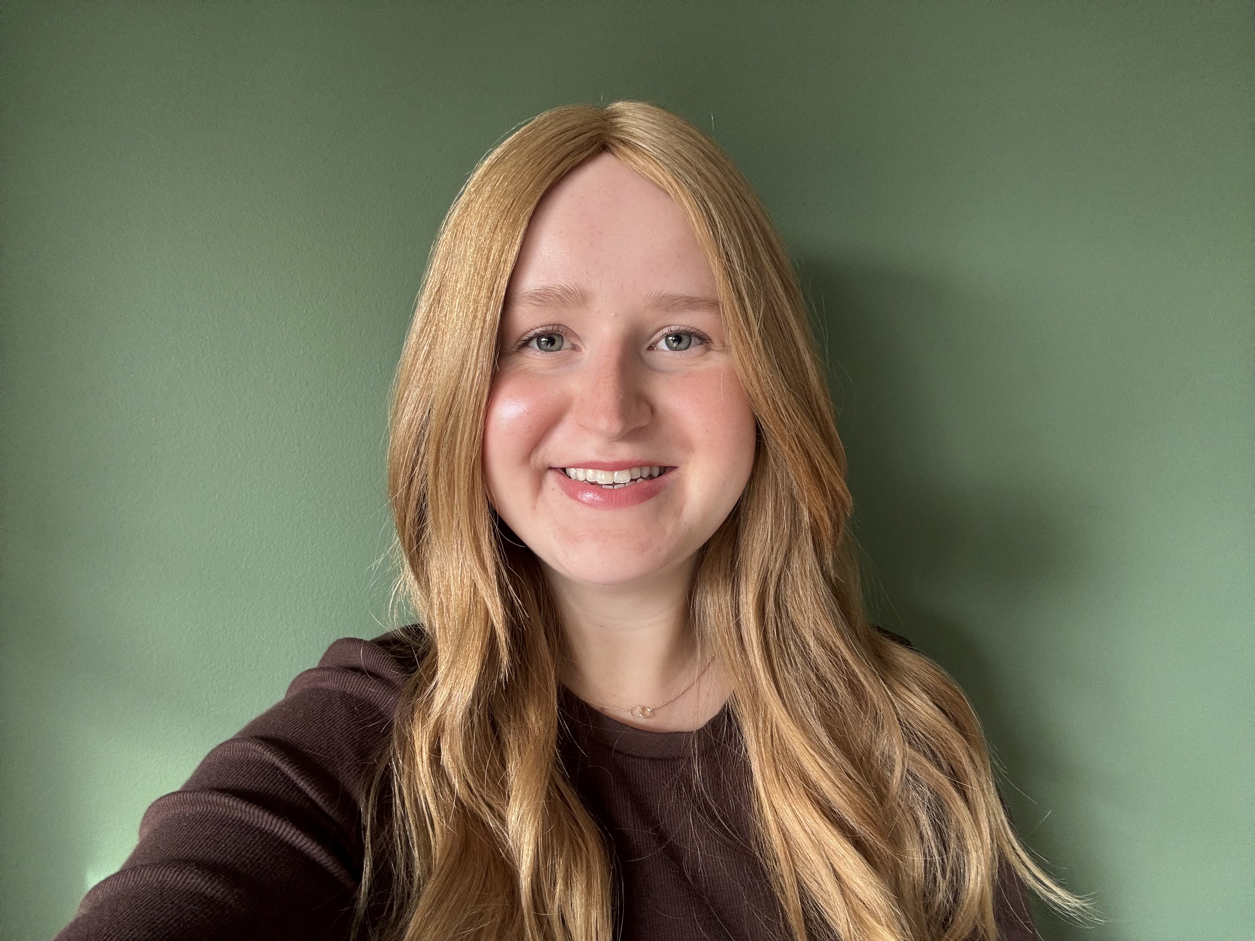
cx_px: 628
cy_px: 470
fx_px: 834
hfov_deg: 73.9
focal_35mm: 23
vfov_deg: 58.9
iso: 80
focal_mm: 2.69
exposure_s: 1/60
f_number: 1.9
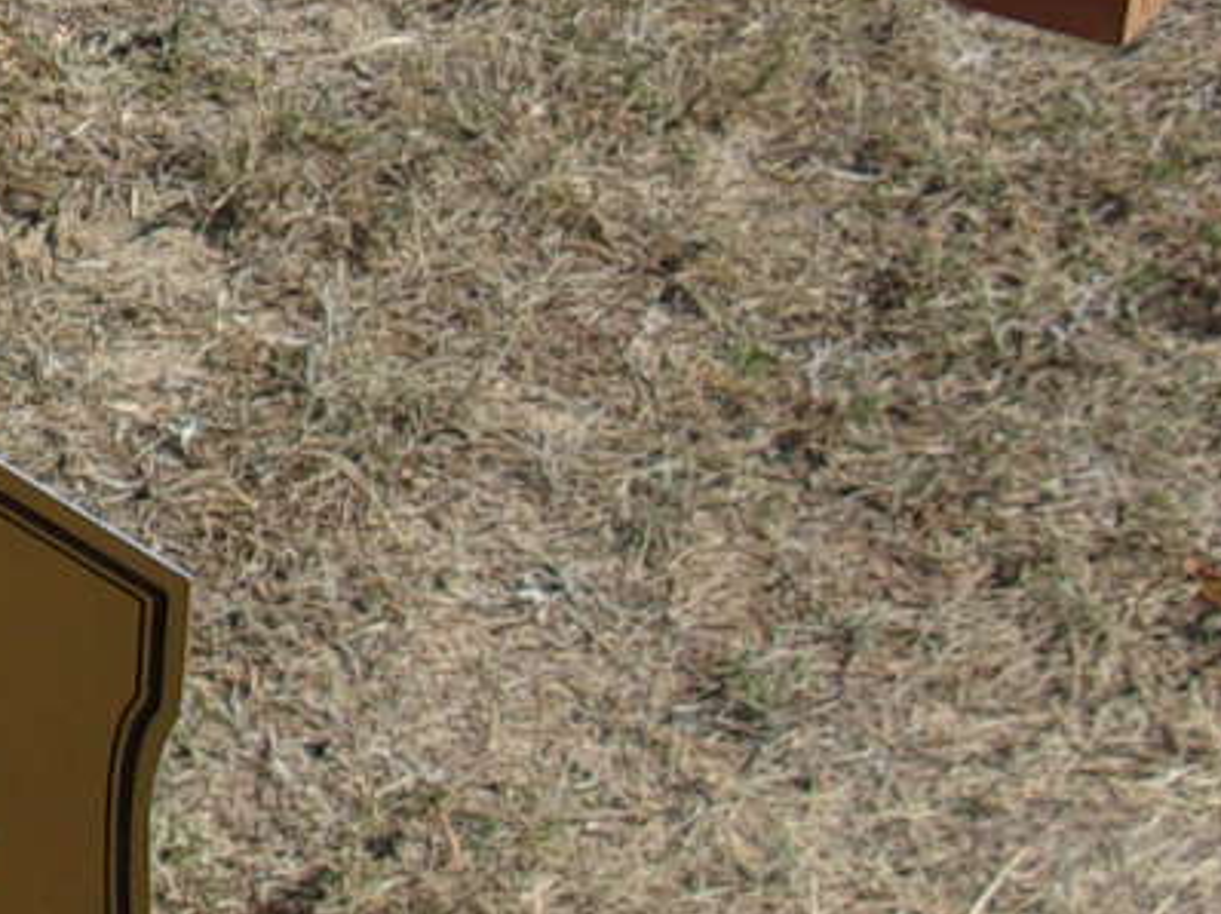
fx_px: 4900
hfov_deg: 13.4
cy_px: -12
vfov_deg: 10.6
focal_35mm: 139
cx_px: -629
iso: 80
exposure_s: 1/120
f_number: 10.4
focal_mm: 4.9
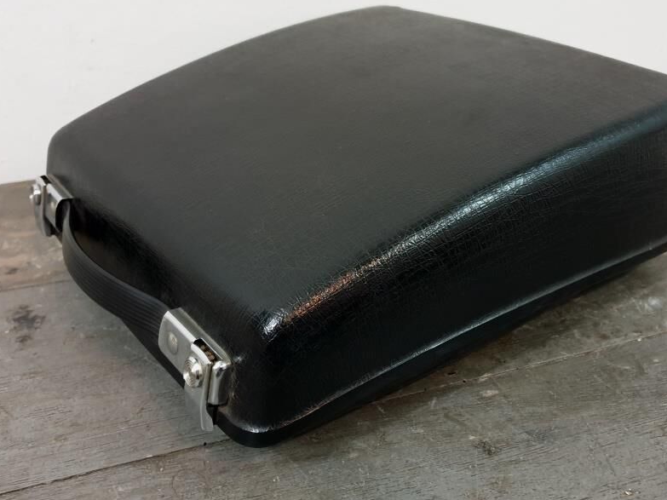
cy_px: 202
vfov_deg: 41.6
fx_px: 655
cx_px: 362
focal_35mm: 34
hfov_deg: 53.9
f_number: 1.5
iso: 250
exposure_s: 1/33
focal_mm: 4.3
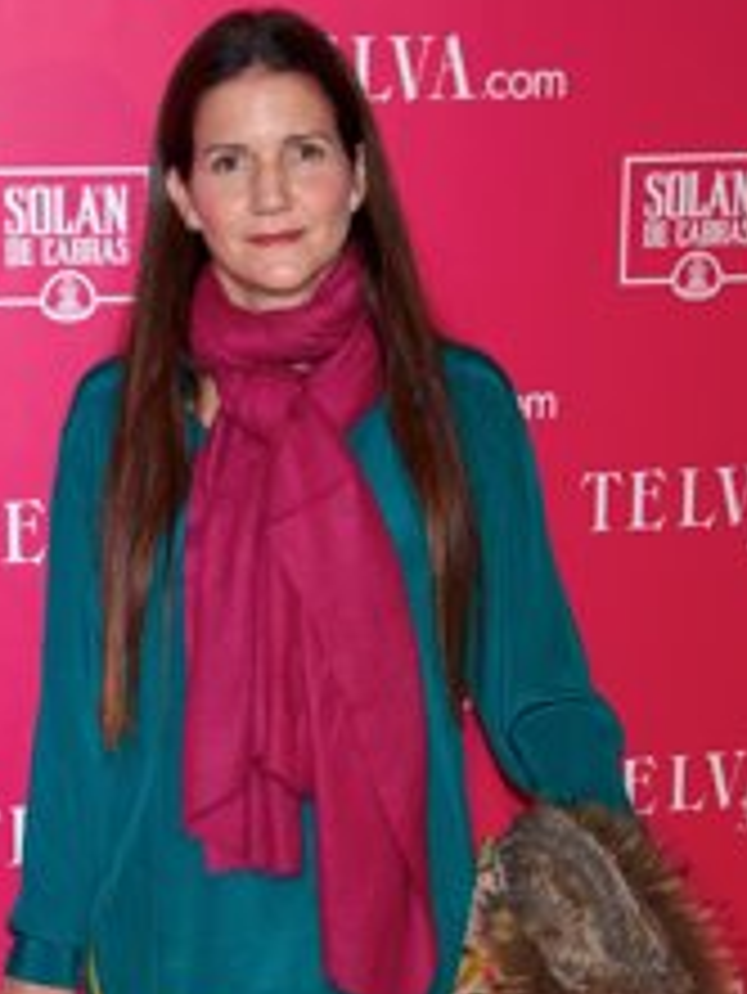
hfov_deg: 15.7
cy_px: 900
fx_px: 2702
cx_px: 328
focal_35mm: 94
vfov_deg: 20.4
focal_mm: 48
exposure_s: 1/250
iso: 800
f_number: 5
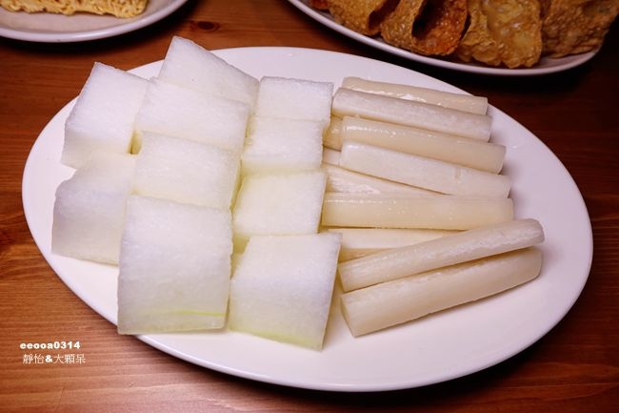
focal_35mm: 24
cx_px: 310
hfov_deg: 73.8
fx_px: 413
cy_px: 206
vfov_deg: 53.1
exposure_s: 1/200
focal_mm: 8.8
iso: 125
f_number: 4
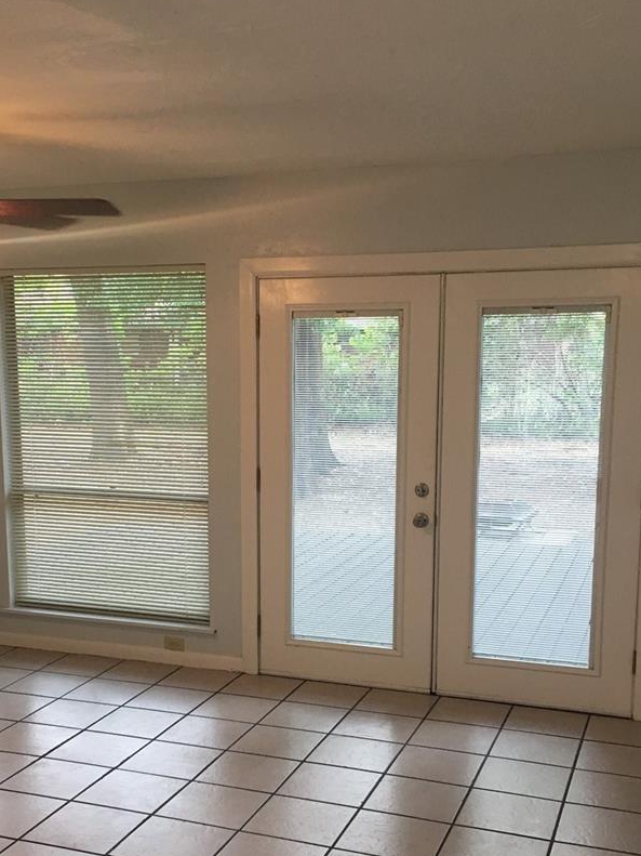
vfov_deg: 42.6
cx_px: 243
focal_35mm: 44
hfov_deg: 32.7
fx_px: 1087
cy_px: 531
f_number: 2.2
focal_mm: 4.15
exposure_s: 1/30
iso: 40
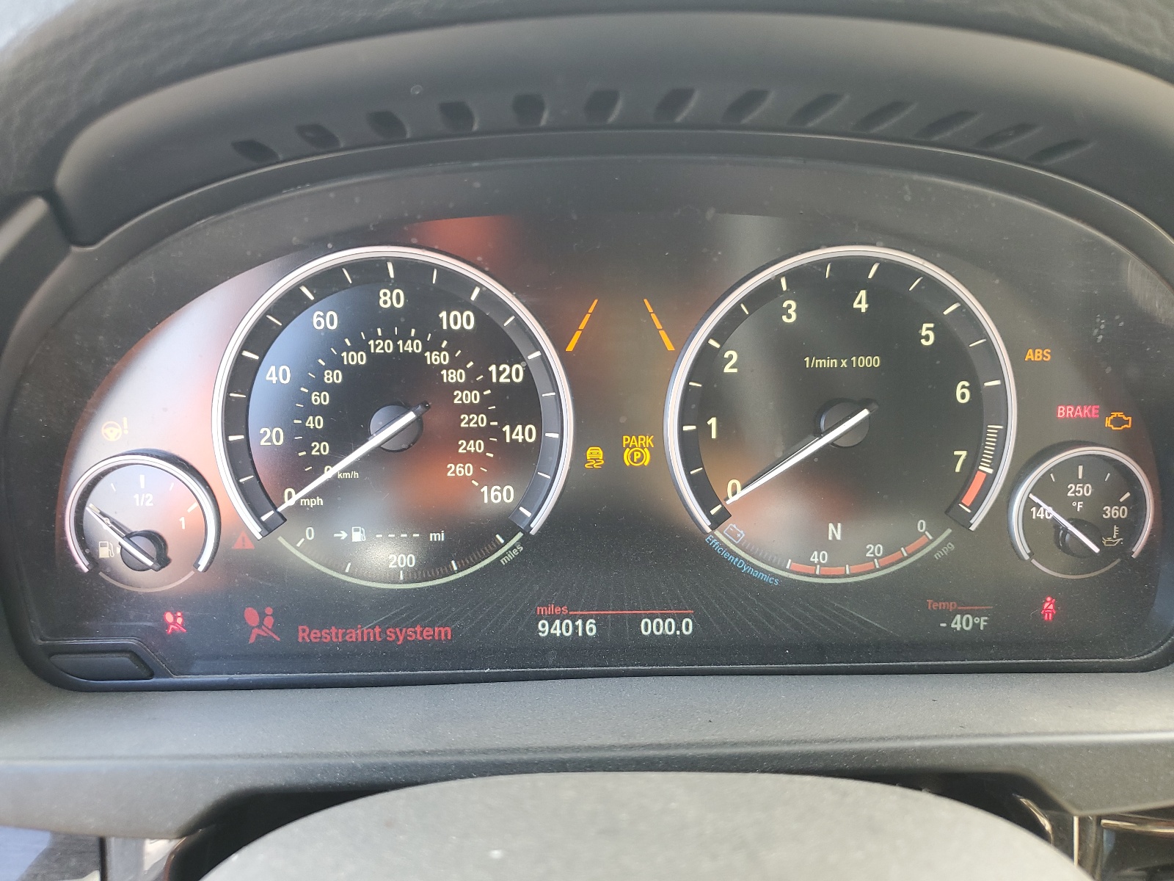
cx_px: 587
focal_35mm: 26
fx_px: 882
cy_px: 440
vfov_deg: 53.1
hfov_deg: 67.3
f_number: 1.5
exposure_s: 1/60.2
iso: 59
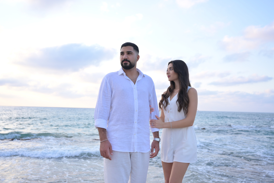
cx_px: 136
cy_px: 89
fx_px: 240
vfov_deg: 41.7
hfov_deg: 59.5
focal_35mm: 32
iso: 160
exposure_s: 1/320
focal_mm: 30.5
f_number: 3.5
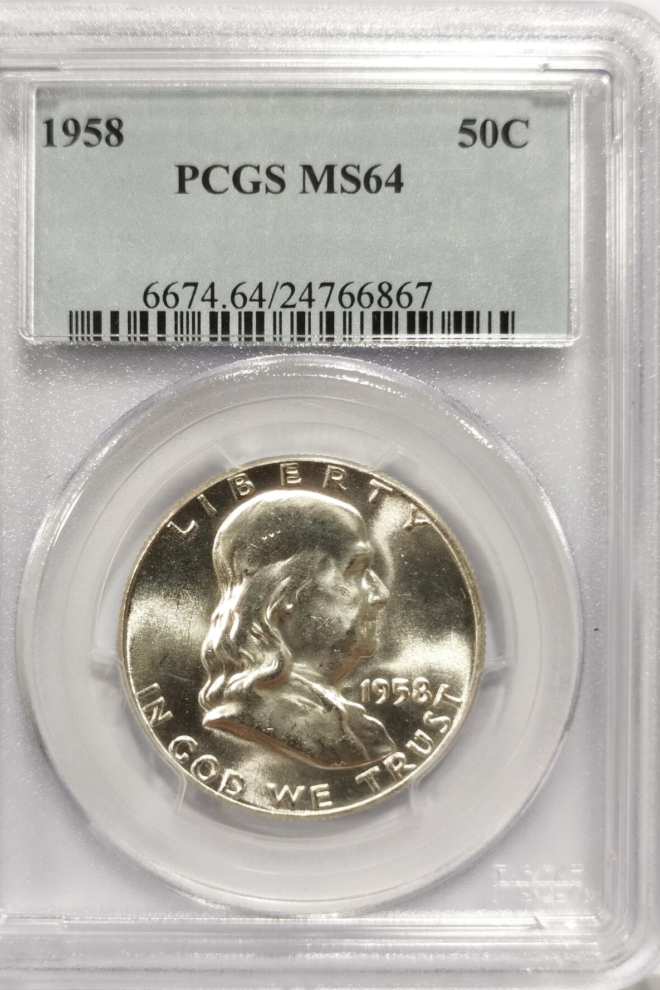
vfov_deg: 35.1
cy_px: 494
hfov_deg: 23.8
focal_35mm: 57
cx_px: 300
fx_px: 1568
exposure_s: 1/100
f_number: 16
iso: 125
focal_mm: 5.56
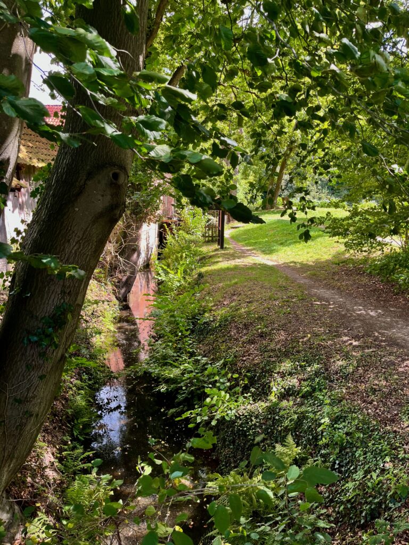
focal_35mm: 26
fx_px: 410
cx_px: 204
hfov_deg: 53.1
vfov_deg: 67.3
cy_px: 272
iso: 32
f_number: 1.6
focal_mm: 5.1
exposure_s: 1/133
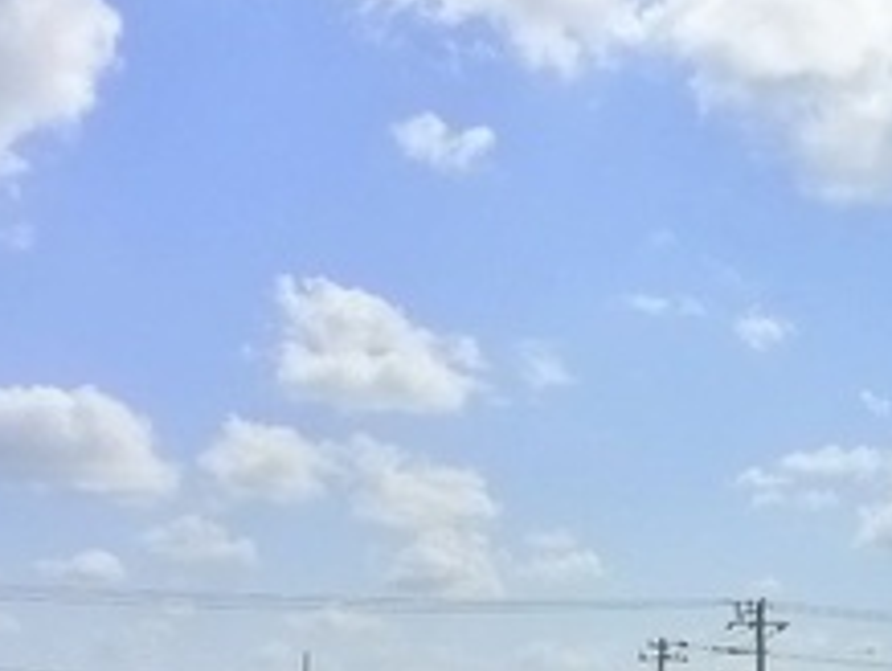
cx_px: 471
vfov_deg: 18.8
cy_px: 608
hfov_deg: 25.3
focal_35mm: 77
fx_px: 1986
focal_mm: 5.1
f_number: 6.3
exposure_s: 1/1000
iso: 400
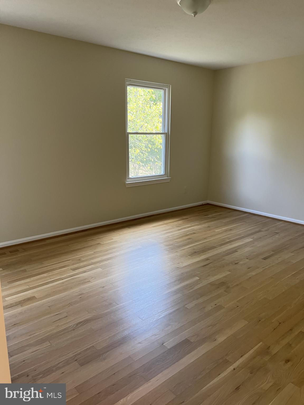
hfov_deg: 53.1
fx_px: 304
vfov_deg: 67.3
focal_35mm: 26
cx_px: 152
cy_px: 202
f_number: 1.5
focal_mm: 5.7
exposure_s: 1/60
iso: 80
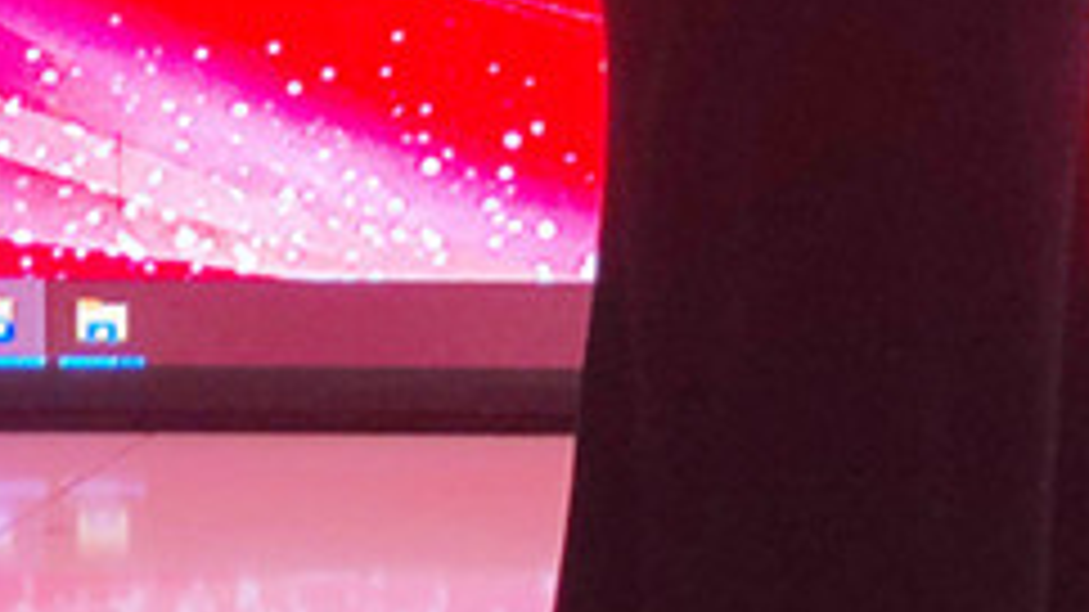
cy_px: -484
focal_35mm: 231
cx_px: 1755
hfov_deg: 9.0
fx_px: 6669
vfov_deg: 5.2
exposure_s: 1/40
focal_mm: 6.6
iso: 20
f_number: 2.8
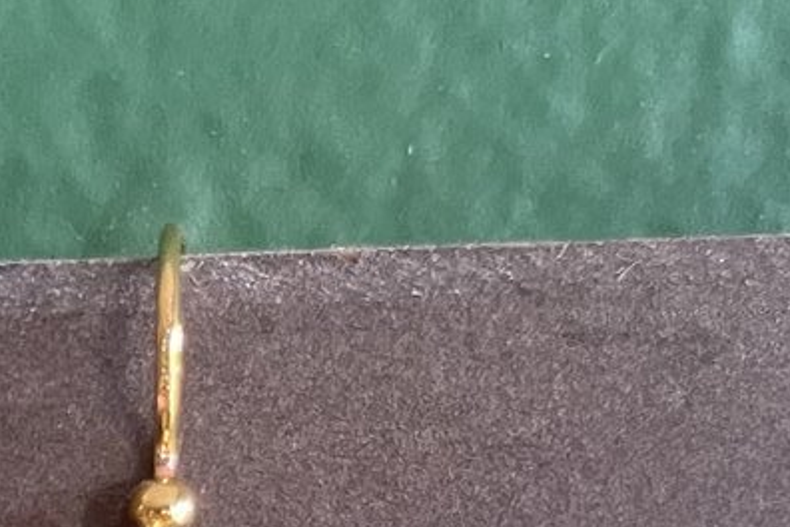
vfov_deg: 9.7
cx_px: -581
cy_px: 1086
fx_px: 2874
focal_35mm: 131
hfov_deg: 14.1
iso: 160
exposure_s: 1/60
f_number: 1.6
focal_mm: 4.2
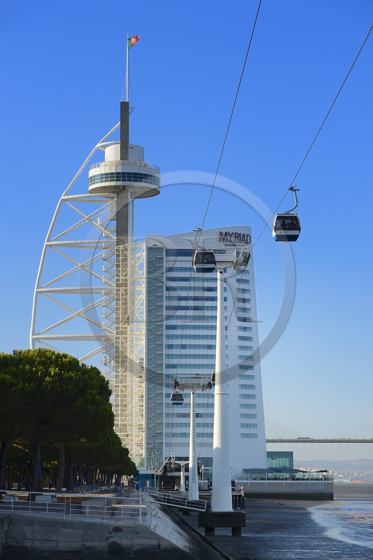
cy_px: 280
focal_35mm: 95
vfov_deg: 21.5
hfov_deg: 14.4
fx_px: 1479
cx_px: 186
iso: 100
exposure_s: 1/320
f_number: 6.3
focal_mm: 95
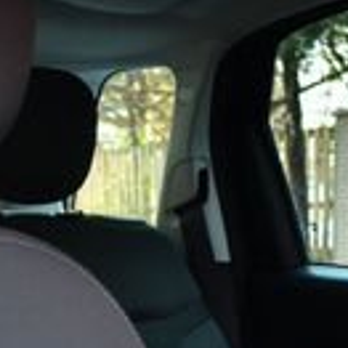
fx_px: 1467
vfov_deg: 13.3
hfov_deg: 13.5
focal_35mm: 129
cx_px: 189
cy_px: 351
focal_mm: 21
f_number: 3.8
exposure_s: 1/125
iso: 1100
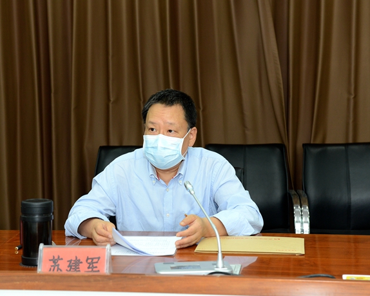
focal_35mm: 71
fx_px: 777
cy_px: 150
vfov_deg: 21.5
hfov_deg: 26.8
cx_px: 161
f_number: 5
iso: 1600
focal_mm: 62
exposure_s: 1/125
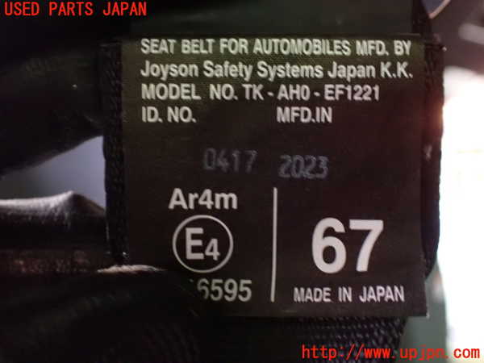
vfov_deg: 39.7
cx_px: 242
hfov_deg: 51.4
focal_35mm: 36
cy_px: 182
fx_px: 503
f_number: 2.5
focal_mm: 6.37
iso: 1600
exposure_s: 1/8
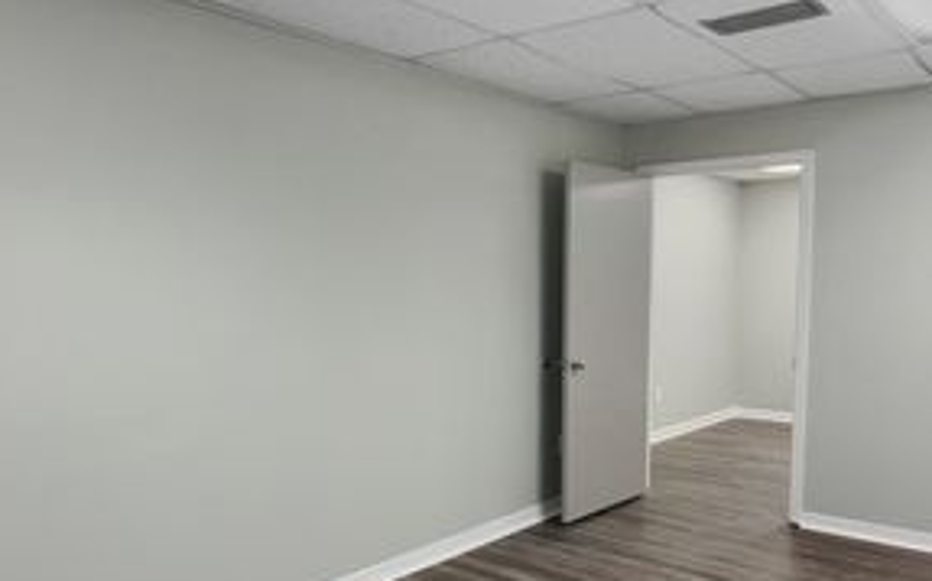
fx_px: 1218
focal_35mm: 48
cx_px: 412
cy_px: 342
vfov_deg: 26.8
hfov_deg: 41.8
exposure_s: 1/60
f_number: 1.5
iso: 80
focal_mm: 5.7
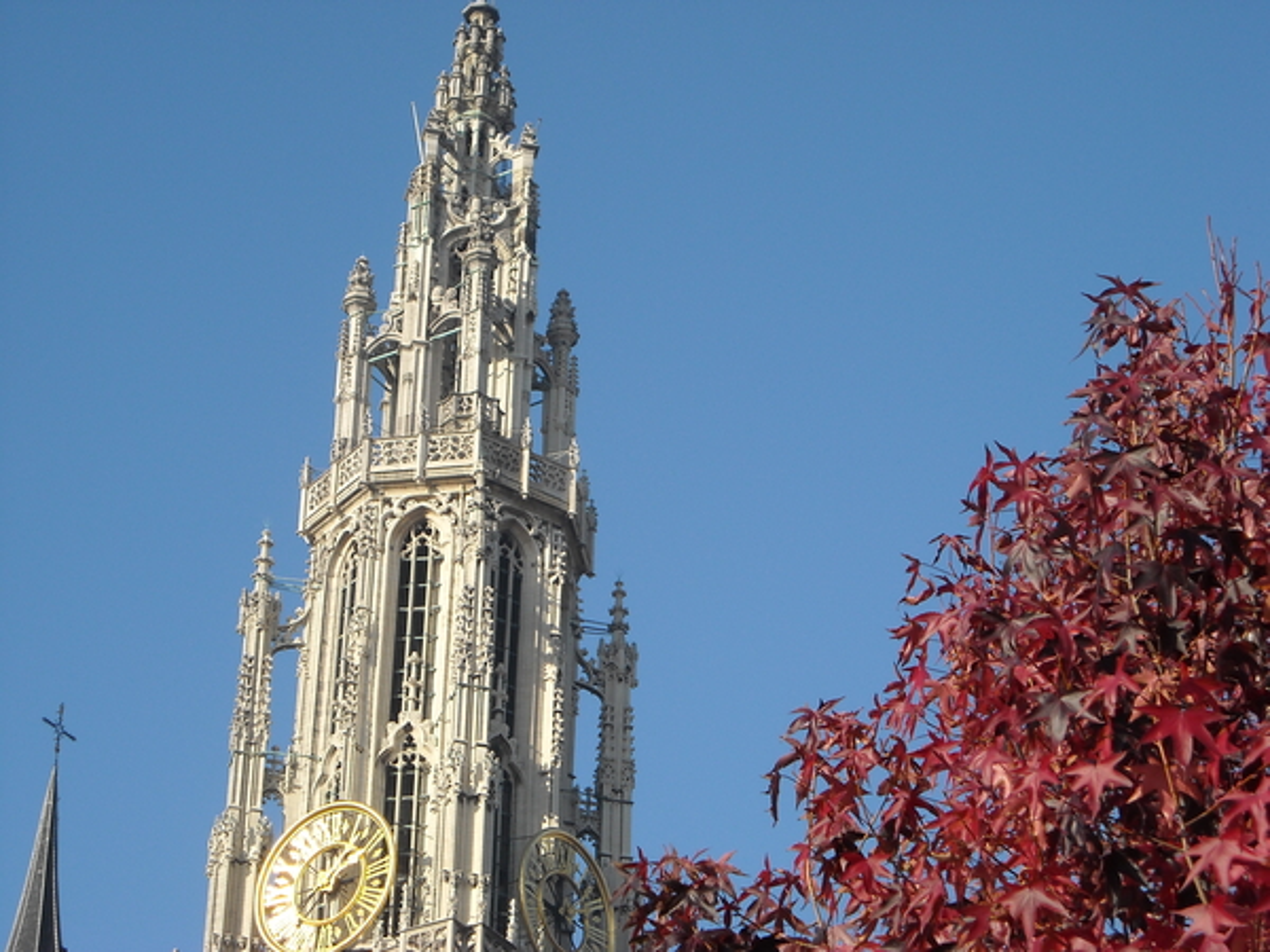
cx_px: 635
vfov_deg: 14.1
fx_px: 3852
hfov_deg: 18.7
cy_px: 476
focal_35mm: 105
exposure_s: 1/402
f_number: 4.7
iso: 64
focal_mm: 17.1
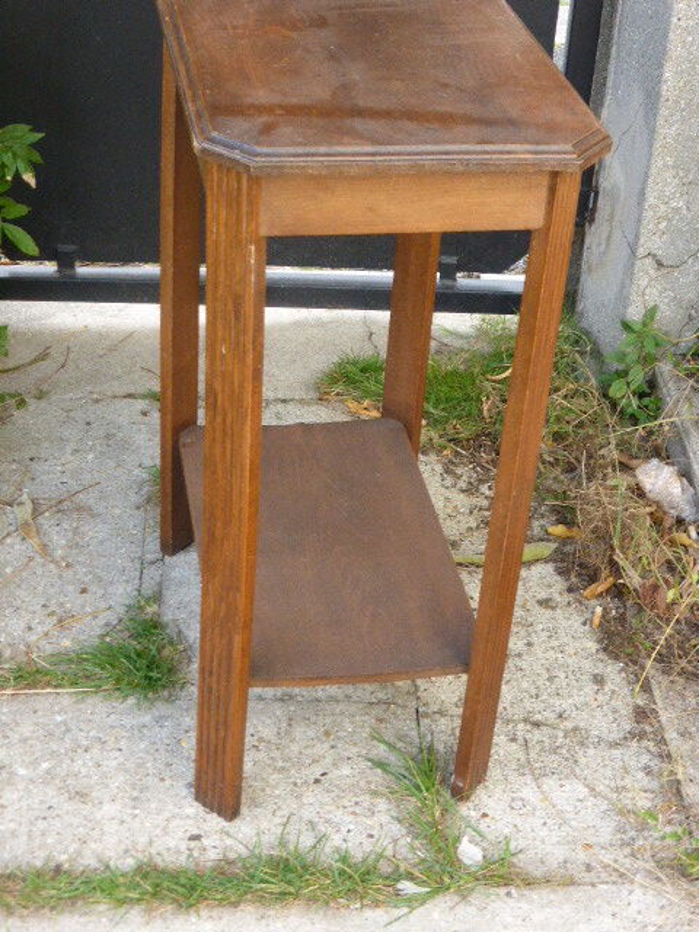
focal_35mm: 65
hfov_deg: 22.6
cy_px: 466
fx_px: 1750
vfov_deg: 29.8
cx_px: 350
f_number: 4.8
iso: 500
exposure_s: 1/125
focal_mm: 11
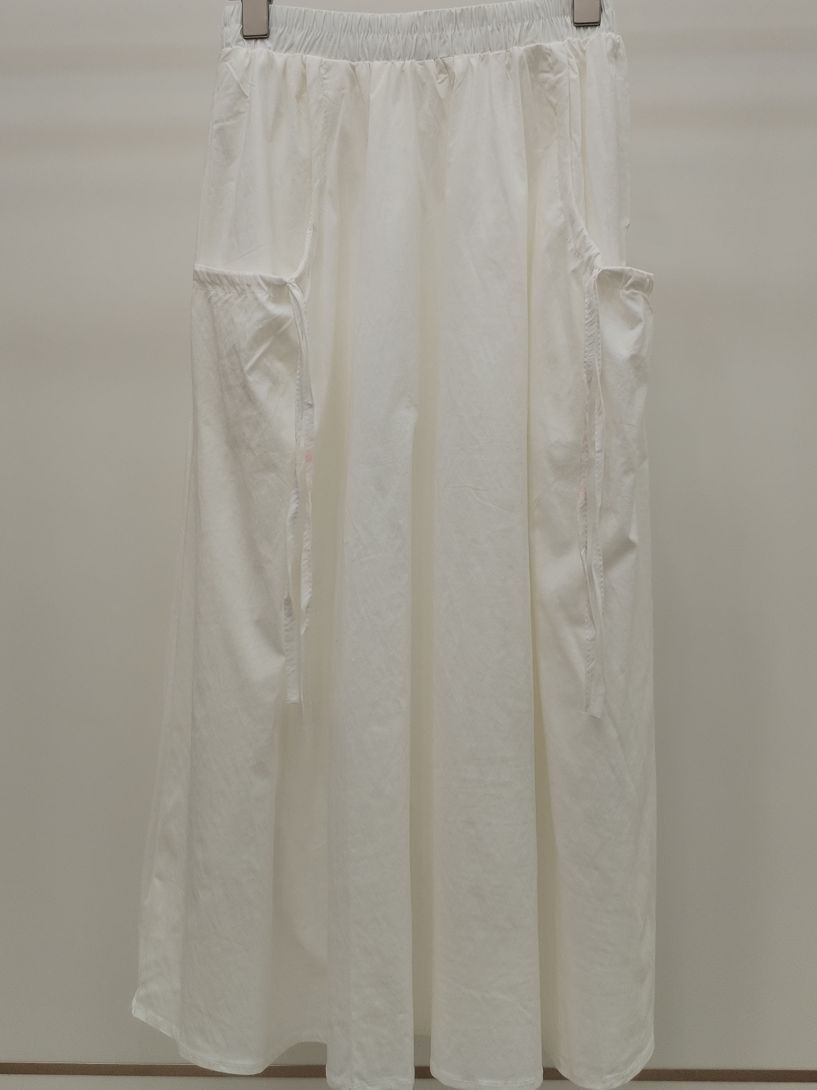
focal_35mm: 39
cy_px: 468
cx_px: 395
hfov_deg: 36.8
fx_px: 1227
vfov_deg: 47.7
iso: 134
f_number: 1.8
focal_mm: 4.75
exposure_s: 1/120
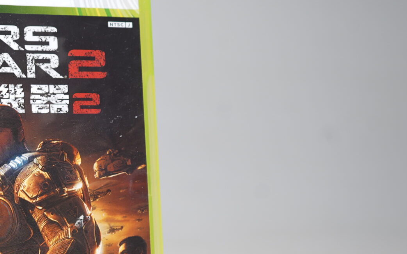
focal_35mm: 90
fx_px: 998
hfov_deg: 22.1
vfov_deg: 14.5
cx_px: -12
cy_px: 188
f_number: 5
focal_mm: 36
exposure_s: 1/2.5
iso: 64
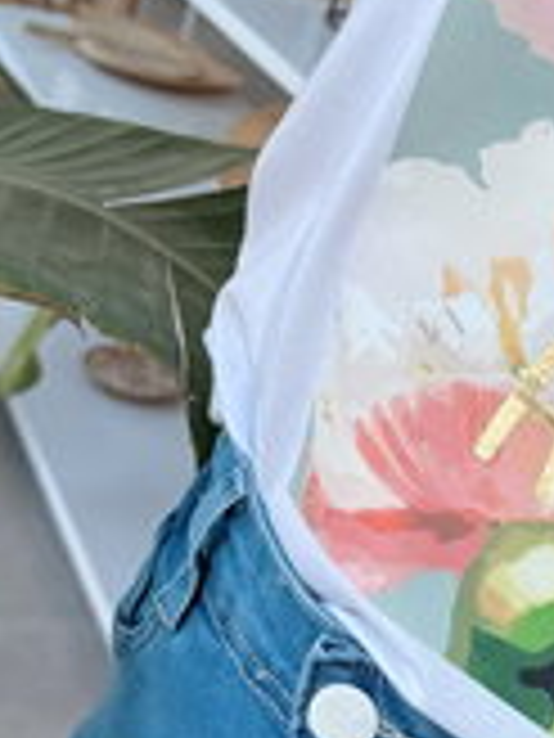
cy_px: 160
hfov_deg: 18.7
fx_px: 1664
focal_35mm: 78
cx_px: 464
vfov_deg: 24.7
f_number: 1.78
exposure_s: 1/312
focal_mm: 6.76
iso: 80
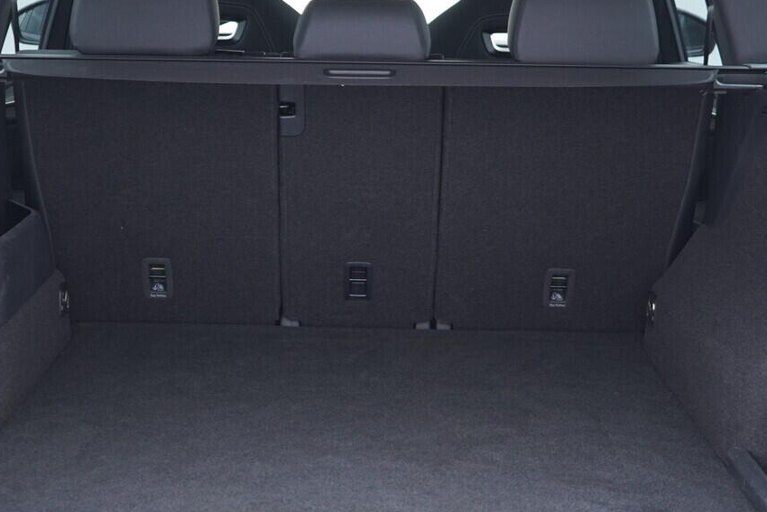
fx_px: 1300
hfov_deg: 32.9
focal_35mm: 61
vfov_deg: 22.3
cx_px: 352
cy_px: 240
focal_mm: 24
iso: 640
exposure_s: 1/40
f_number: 2.8
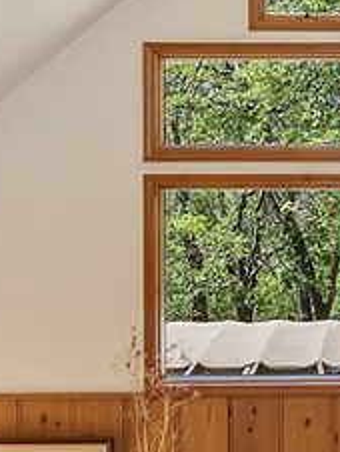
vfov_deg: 26.1
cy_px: 129
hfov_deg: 18.8
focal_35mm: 74
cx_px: 418
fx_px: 967
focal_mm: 11.5
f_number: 8
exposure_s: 1/30
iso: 100
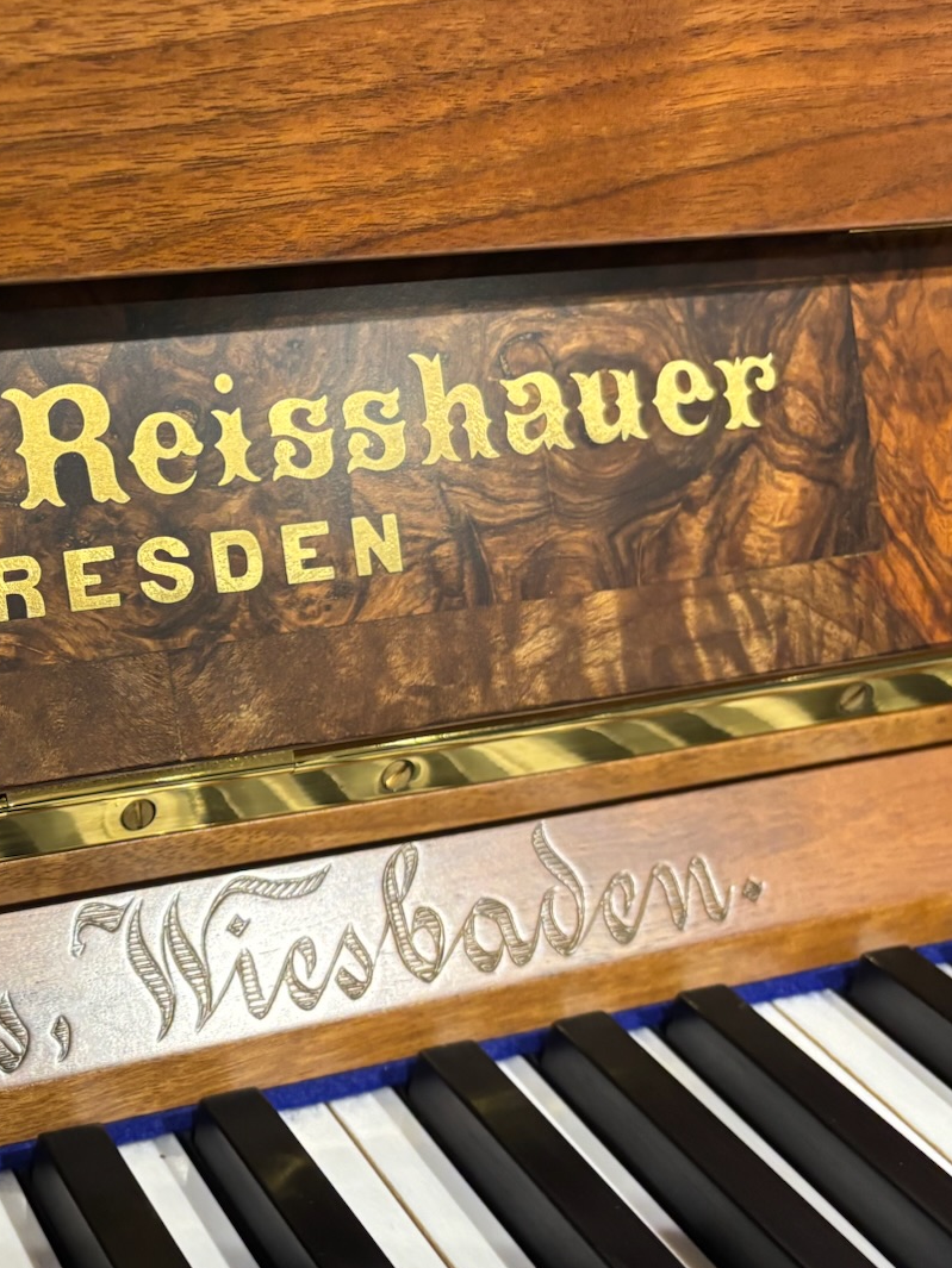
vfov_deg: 38.1
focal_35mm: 50
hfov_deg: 26.9
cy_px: 552
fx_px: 1833
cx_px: -75
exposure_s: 1/50
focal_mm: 5.96
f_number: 1.6
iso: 320
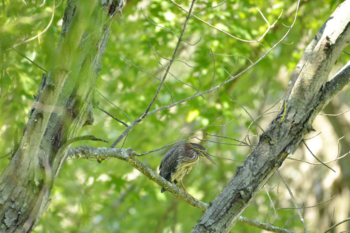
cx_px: 175
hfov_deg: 2.8
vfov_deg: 1.8
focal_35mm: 750
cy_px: 116
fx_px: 7283
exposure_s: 1/320
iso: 1000
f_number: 5.6
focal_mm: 500
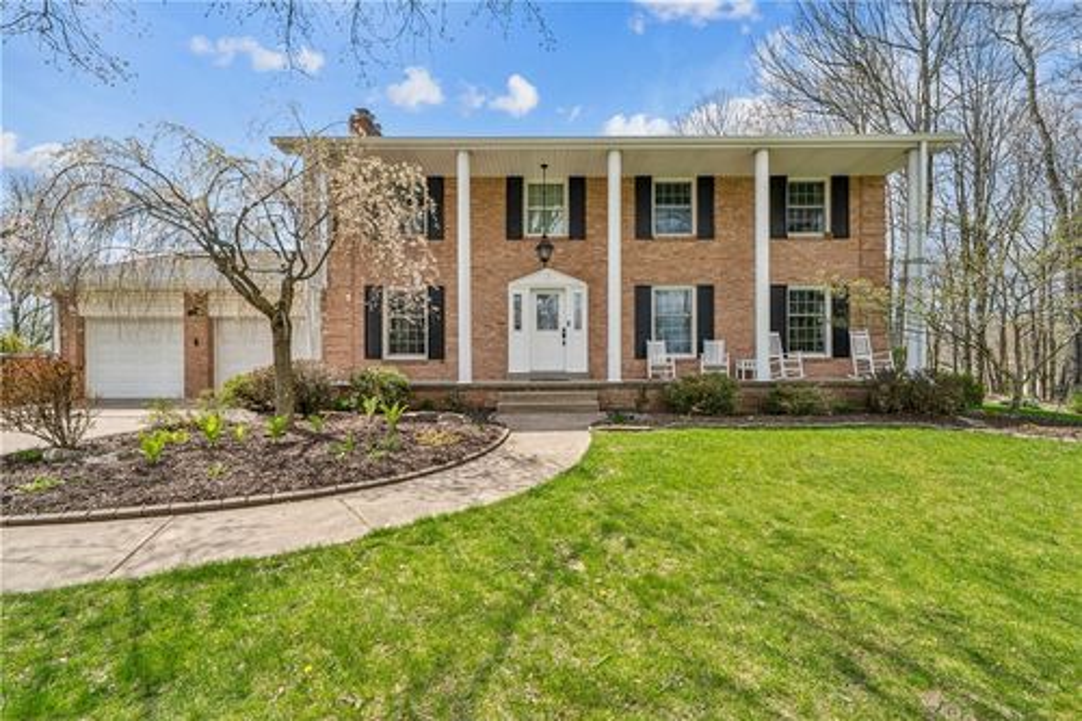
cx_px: 541
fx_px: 421
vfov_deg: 81.2
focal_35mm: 14
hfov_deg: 104.3
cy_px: 360
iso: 50
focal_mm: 14
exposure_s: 1/30
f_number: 11
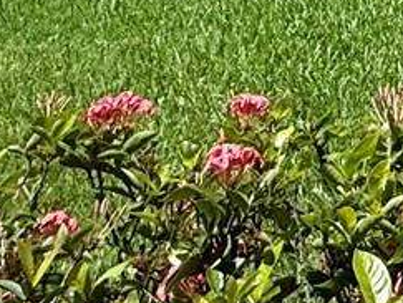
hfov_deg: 18.5
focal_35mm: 92
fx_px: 1073
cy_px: -460
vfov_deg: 12.2
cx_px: 629
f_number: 2.2
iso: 50
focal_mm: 2.22
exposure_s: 1/455
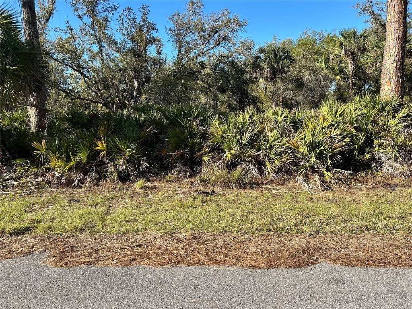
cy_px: 154
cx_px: 206
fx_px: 309
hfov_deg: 67.3
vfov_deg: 53.1
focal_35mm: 26
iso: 50
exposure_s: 1/1698
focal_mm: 5.7
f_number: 1.5
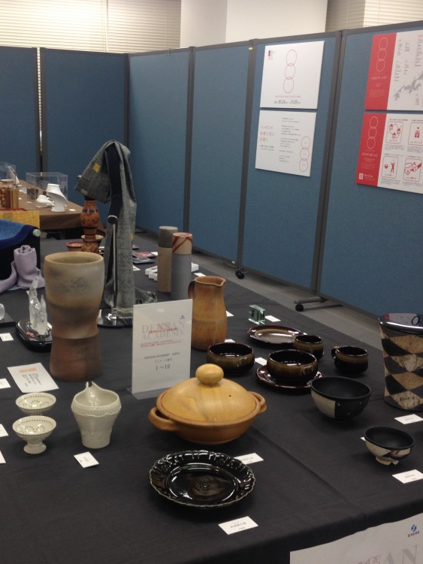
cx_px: 158
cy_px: 282
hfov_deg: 32.0
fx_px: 733
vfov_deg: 42.1
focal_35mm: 45
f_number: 2.4
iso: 50
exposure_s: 1/24
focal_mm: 4.12
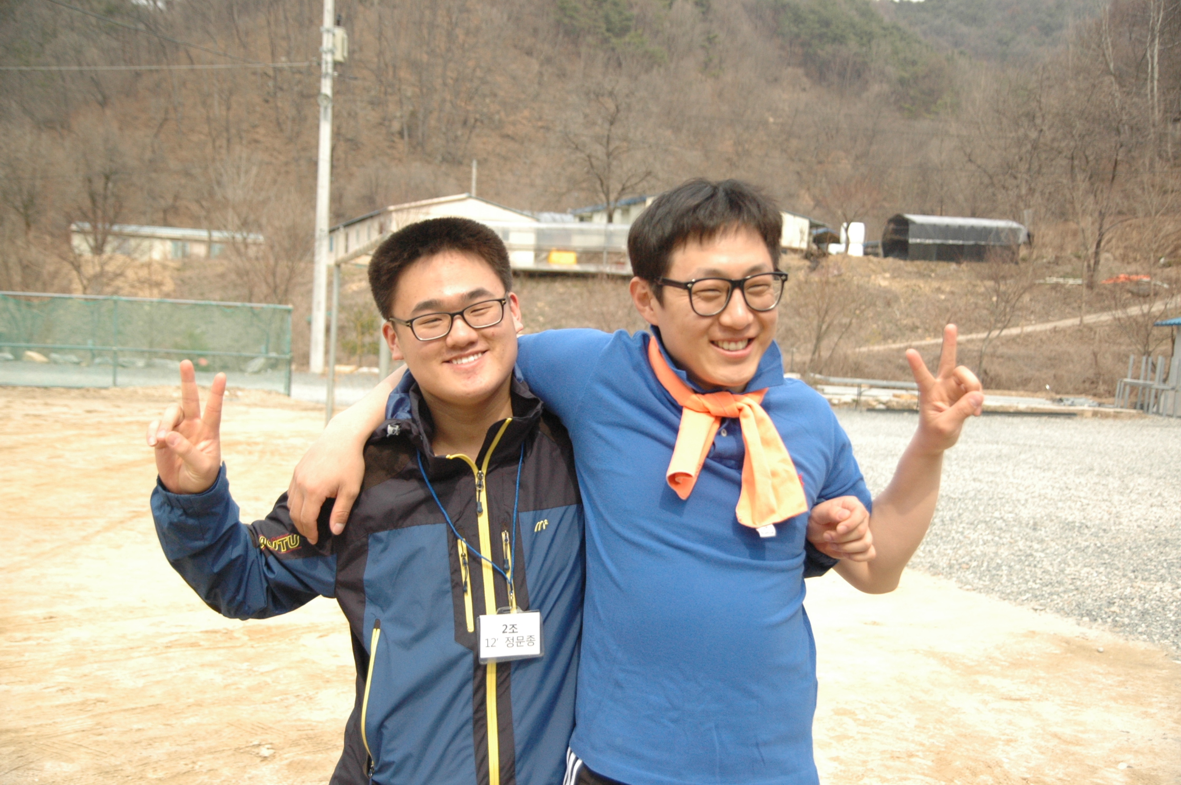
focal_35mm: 39
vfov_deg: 34.1
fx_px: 1278
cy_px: 392
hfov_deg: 49.6
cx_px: 590
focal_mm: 26
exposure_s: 1/5000
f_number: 3.2
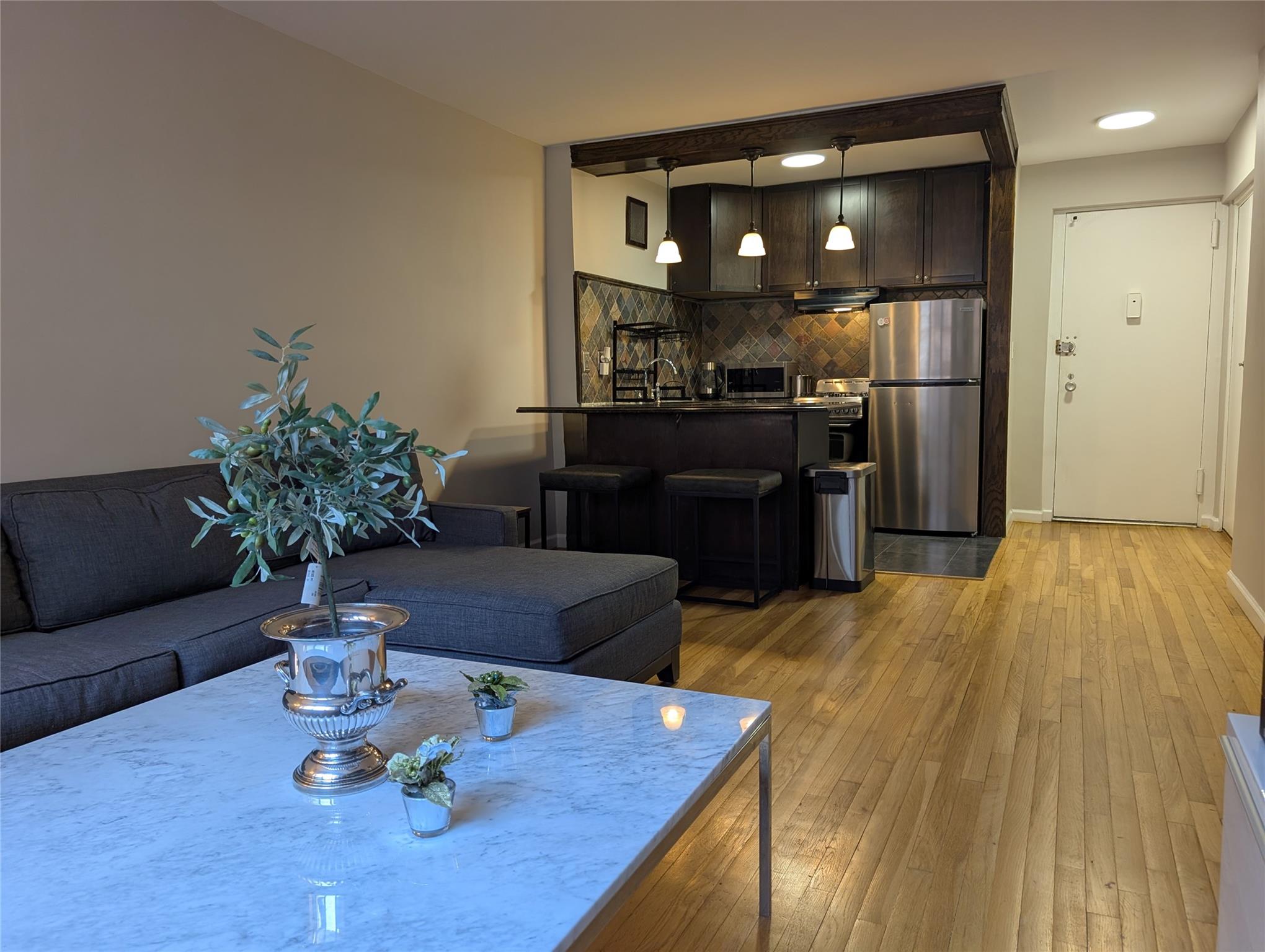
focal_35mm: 24
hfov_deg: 71.5
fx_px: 878
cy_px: 476
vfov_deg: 56.9
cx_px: 632
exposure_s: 1/60
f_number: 1.68
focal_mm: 6.9
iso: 85
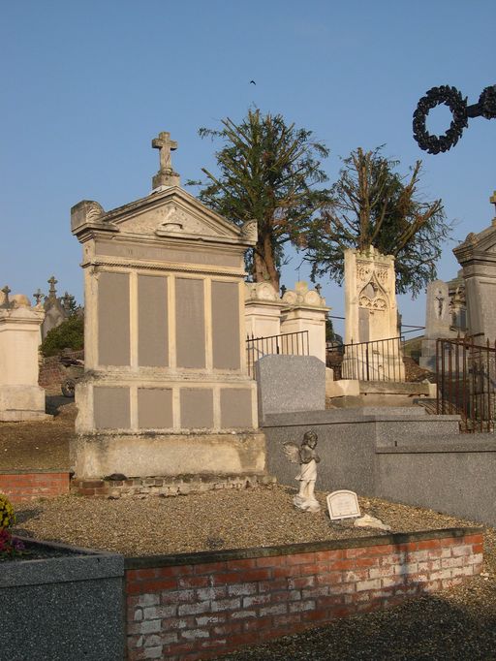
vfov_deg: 40.4
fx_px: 897
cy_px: 330
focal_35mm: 47
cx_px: 248
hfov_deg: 30.9
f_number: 8.4
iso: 100
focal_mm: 10.1
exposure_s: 1/156
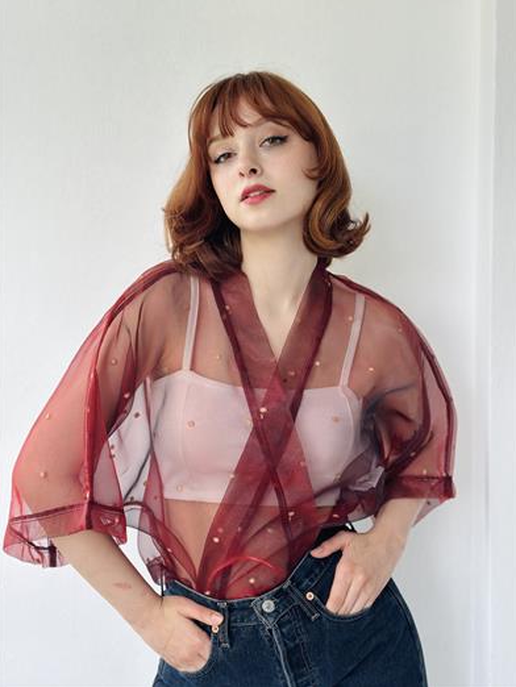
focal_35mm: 49
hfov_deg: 29.7
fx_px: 973
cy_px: 339
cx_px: 259
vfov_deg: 38.9
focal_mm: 6.86
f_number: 1.78
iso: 80
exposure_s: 1/198
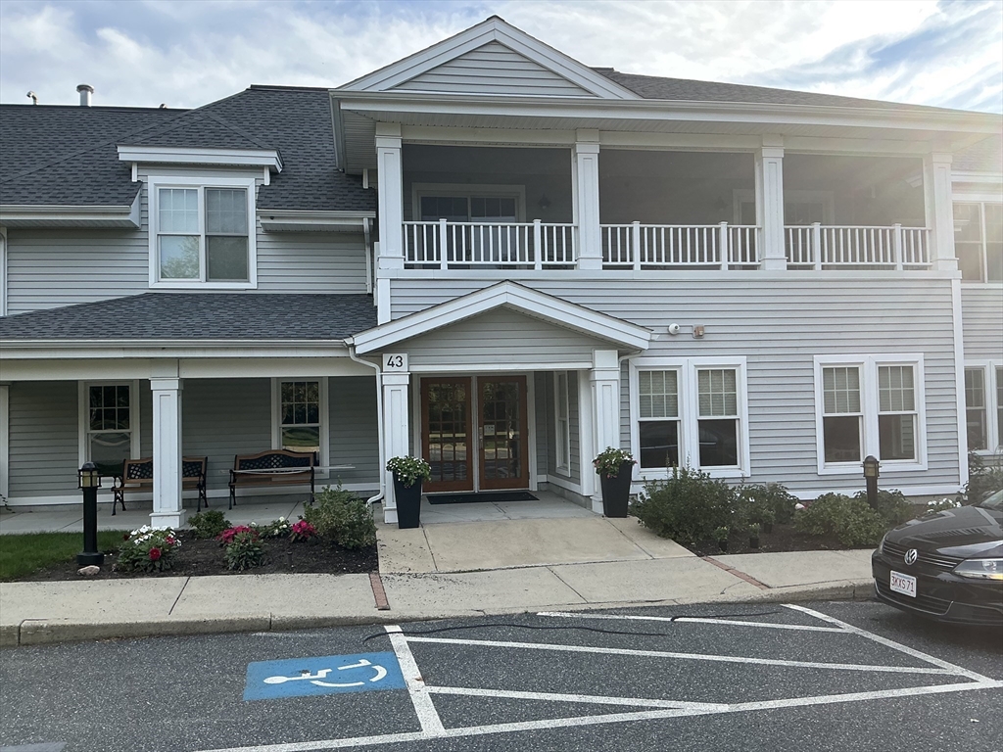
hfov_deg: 63.4
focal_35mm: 28
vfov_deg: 49.7
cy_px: 376
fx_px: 811
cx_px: 502
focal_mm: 3
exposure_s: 1/593
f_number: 1.8
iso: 25
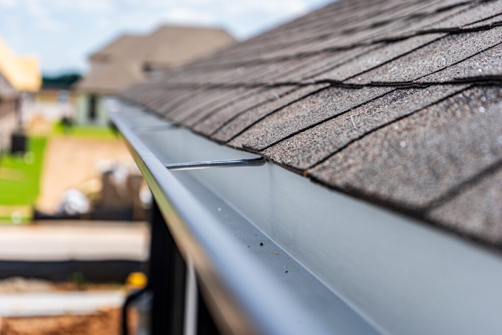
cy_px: 168
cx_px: 251
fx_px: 976
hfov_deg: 28.8
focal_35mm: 70
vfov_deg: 19.5
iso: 100
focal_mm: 70
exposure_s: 1/400
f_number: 5.6
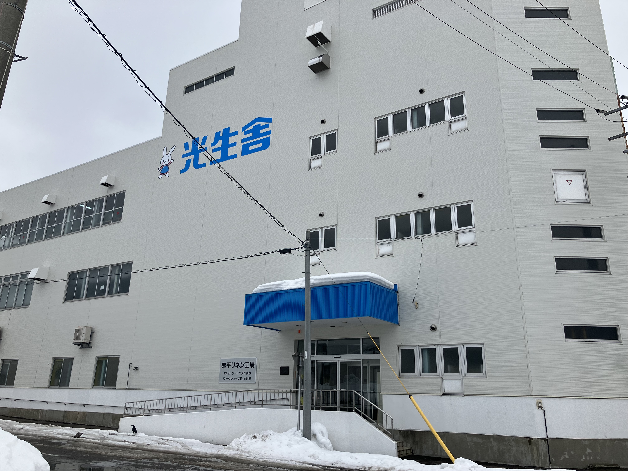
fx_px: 508
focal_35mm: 28
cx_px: 314
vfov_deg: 49.7
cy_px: 236
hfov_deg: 63.4
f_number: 1.8
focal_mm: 3.99
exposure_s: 1/1567
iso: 32
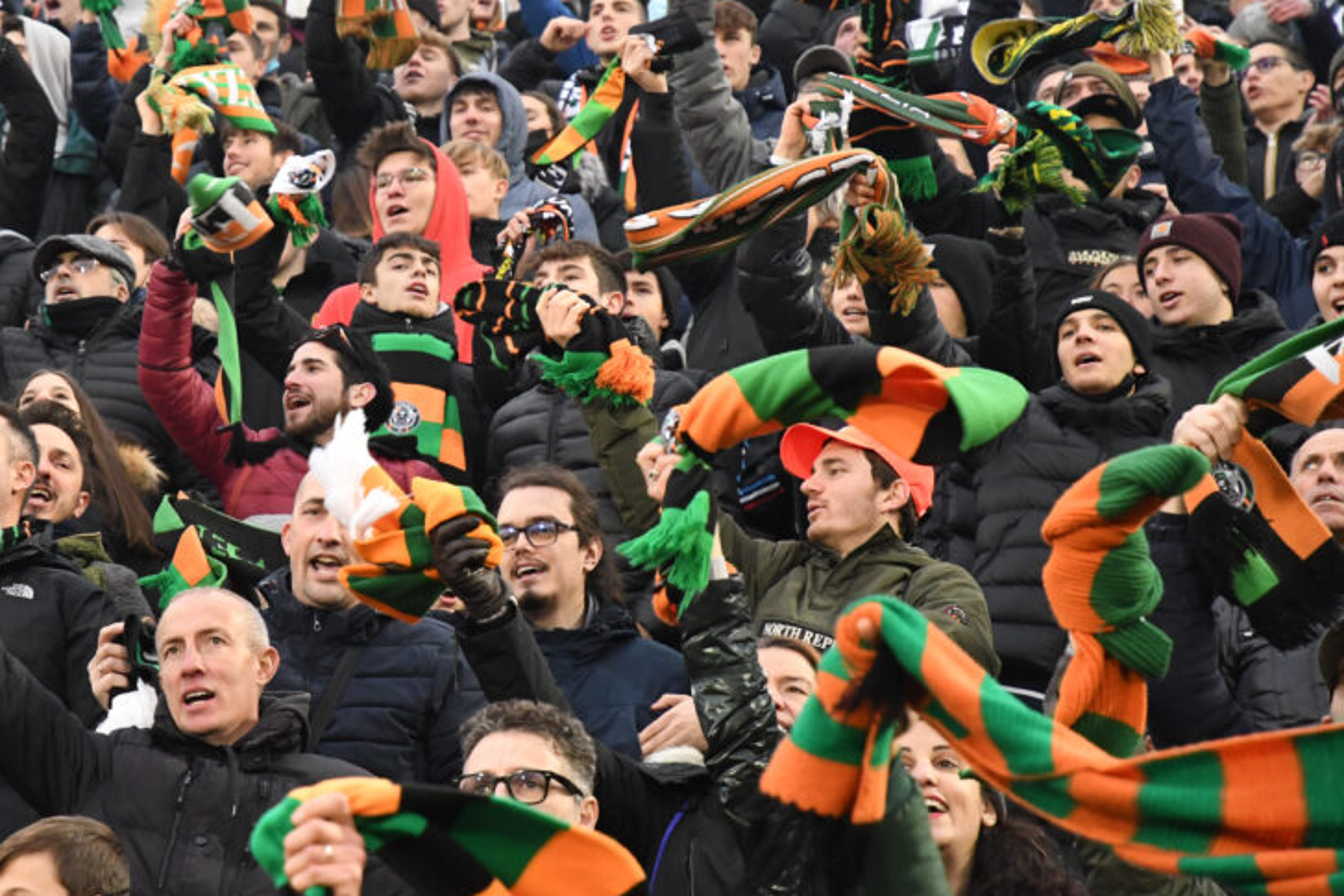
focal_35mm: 169
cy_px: 304
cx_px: 410
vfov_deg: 8.1
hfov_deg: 12.1
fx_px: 6310
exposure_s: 1/640
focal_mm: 80
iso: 3200
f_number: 4
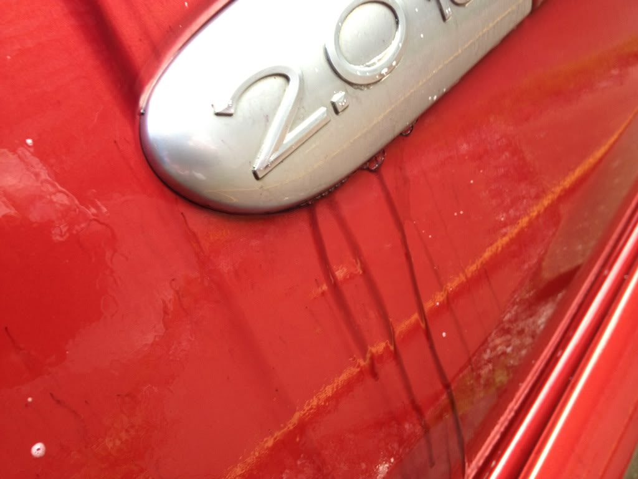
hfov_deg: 52.6
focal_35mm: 35
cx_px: 319
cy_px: 240
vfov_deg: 40.7
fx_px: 645
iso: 80
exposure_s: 1/30
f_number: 2.4
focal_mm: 4.3
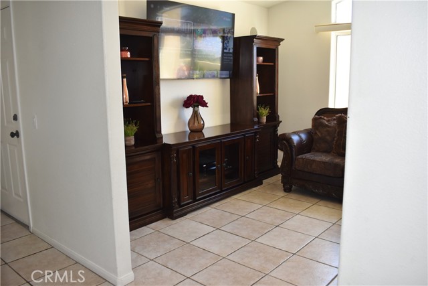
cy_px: 143
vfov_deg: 43.6
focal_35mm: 30
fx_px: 357
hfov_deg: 61.9
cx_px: 214
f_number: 5.6
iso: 720
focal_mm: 20
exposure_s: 1/125
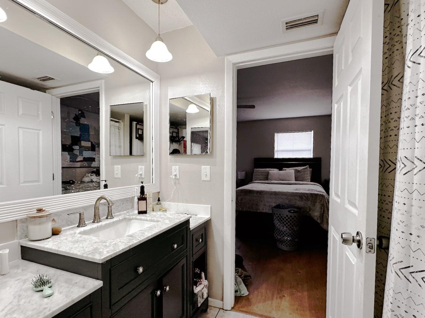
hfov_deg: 102.1
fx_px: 172
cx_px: 212
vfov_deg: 85.7
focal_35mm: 14
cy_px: 159
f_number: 2.2
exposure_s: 1/120
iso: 160
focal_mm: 2.22
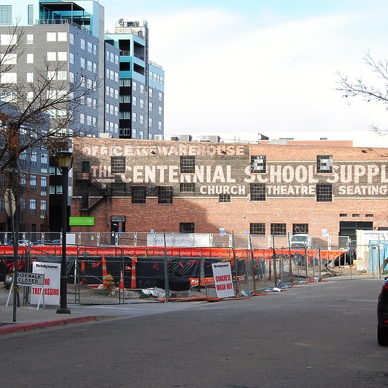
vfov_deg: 16.5
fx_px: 1340
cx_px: 194
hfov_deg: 16.5
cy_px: 194
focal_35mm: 106
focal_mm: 55
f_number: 9
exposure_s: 1/160
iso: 200
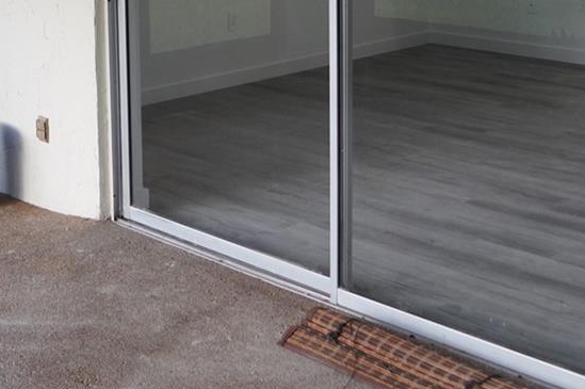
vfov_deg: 18.8
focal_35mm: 70
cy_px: -20
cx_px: 110
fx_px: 1136
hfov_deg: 28.2
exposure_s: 1/160
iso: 1250
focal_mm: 24
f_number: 4
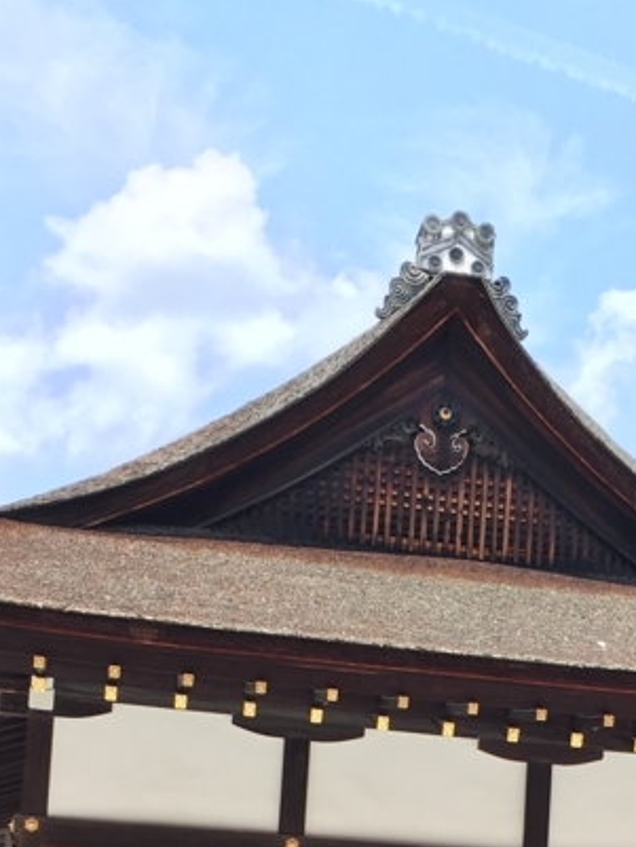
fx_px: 1812
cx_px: 463
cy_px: 931
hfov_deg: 19.8
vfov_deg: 24.5
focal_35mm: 74
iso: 25
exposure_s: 1/565
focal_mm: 4.15
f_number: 2.2
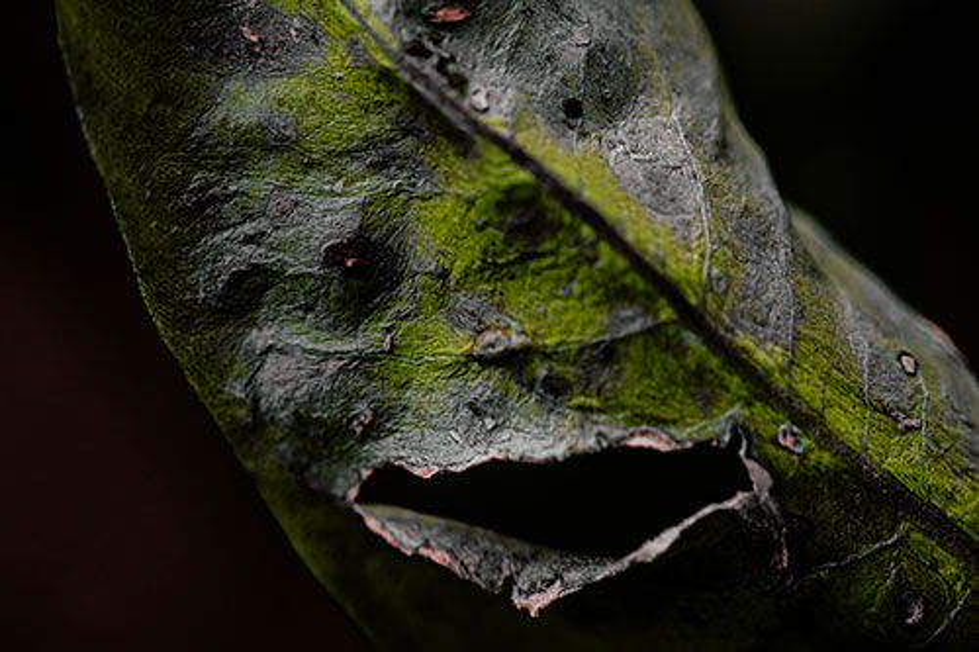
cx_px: 490
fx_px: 5709
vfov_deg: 6.5
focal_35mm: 210
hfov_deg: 9.8
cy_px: 326
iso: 640
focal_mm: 210
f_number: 7.1
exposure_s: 1/500
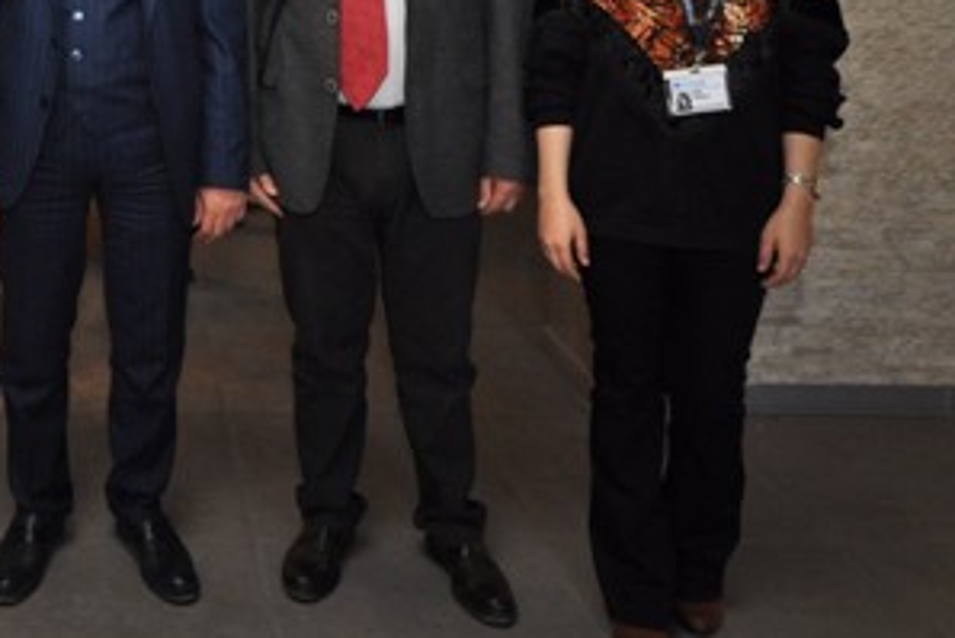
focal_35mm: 45
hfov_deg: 39.3
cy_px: 2
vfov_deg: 28.1
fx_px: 1194
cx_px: 35
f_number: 4
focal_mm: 14
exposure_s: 1/60
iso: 800
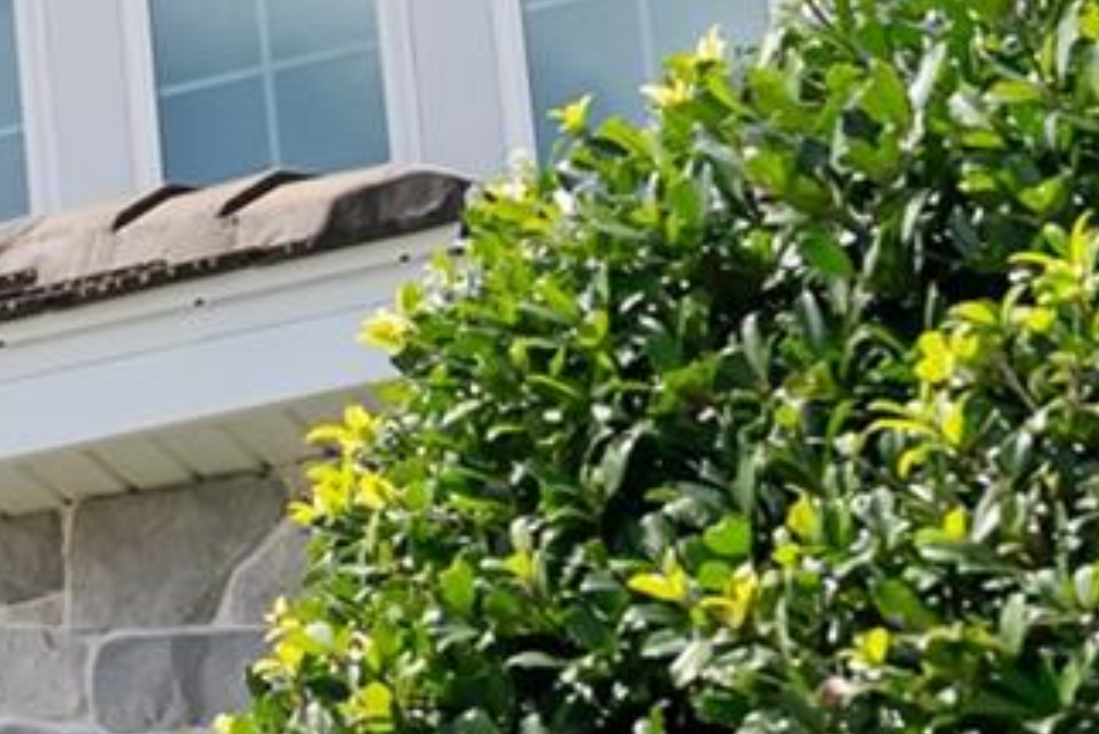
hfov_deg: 12.1
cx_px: -703
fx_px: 4856
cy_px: 836
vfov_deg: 8.6
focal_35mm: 159
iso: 250
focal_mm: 32
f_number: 2.8
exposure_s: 1/8000
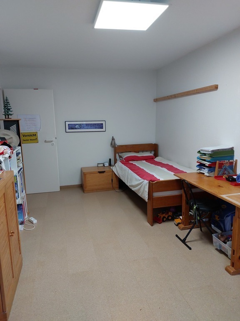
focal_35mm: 25
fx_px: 231
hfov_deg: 54.9
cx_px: 120
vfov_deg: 69.4
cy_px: 160
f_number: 1.8
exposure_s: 1/100
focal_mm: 5.23
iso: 200
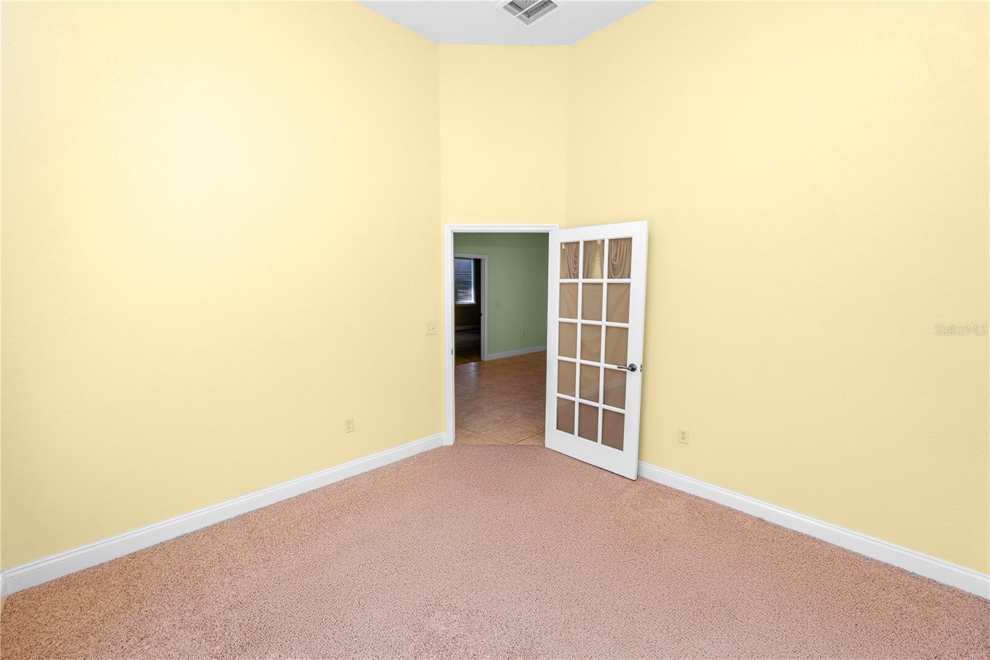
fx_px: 385
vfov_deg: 81.2
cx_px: 495
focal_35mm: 14
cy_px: 330
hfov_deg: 104.3
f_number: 6.3
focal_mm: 14
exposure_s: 1/60
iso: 250
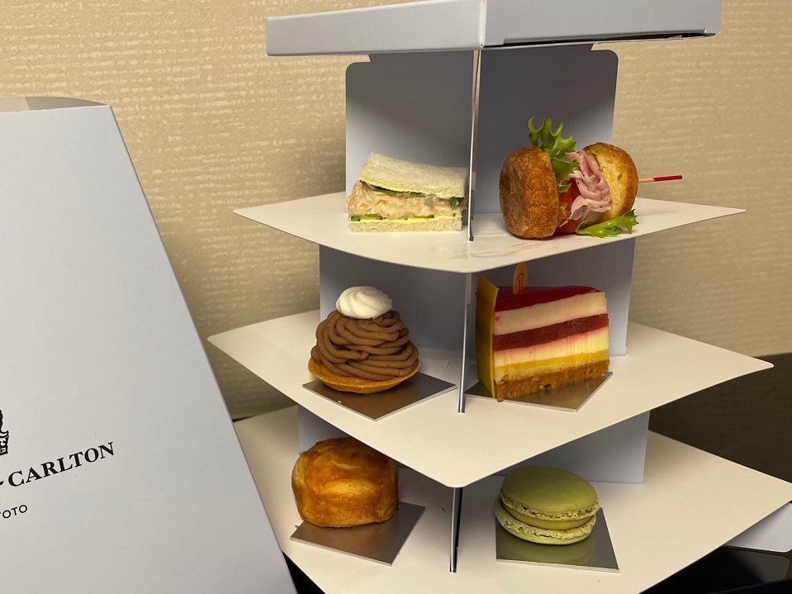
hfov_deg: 67.3
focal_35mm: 26
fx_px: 595
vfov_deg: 53.1
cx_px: 396
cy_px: 297
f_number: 1.6
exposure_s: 1/60
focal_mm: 5.1
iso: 64
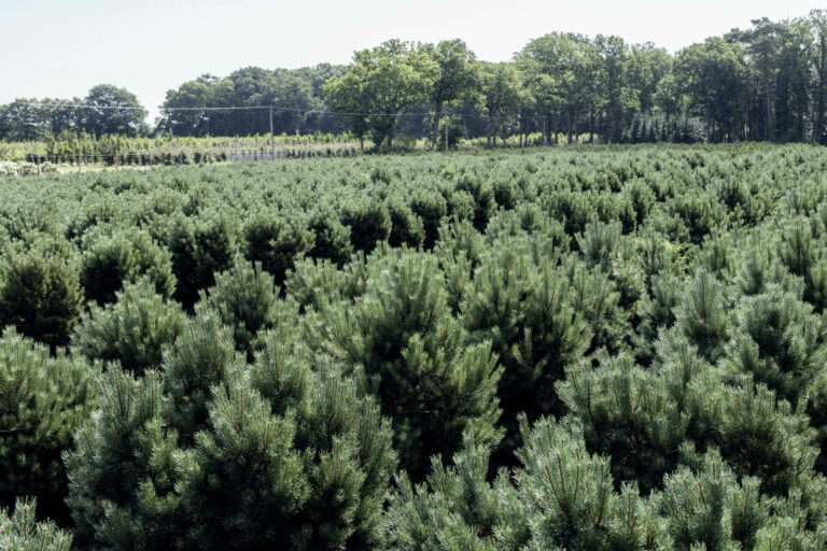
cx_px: 414
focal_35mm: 44
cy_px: 276
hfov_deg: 44.5
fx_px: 1011
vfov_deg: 30.5
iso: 200
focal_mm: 44
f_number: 11
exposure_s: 1/160
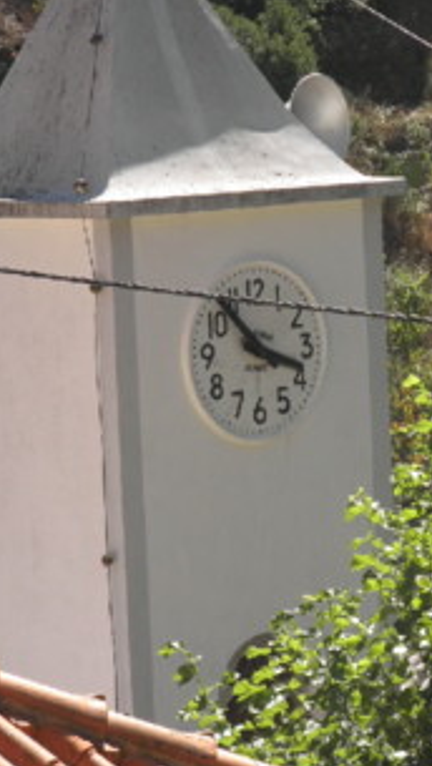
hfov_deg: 6.7
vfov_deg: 11.8
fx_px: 3699
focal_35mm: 182
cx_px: 339
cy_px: 363
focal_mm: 18.3
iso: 64
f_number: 5.3
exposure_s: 1/200
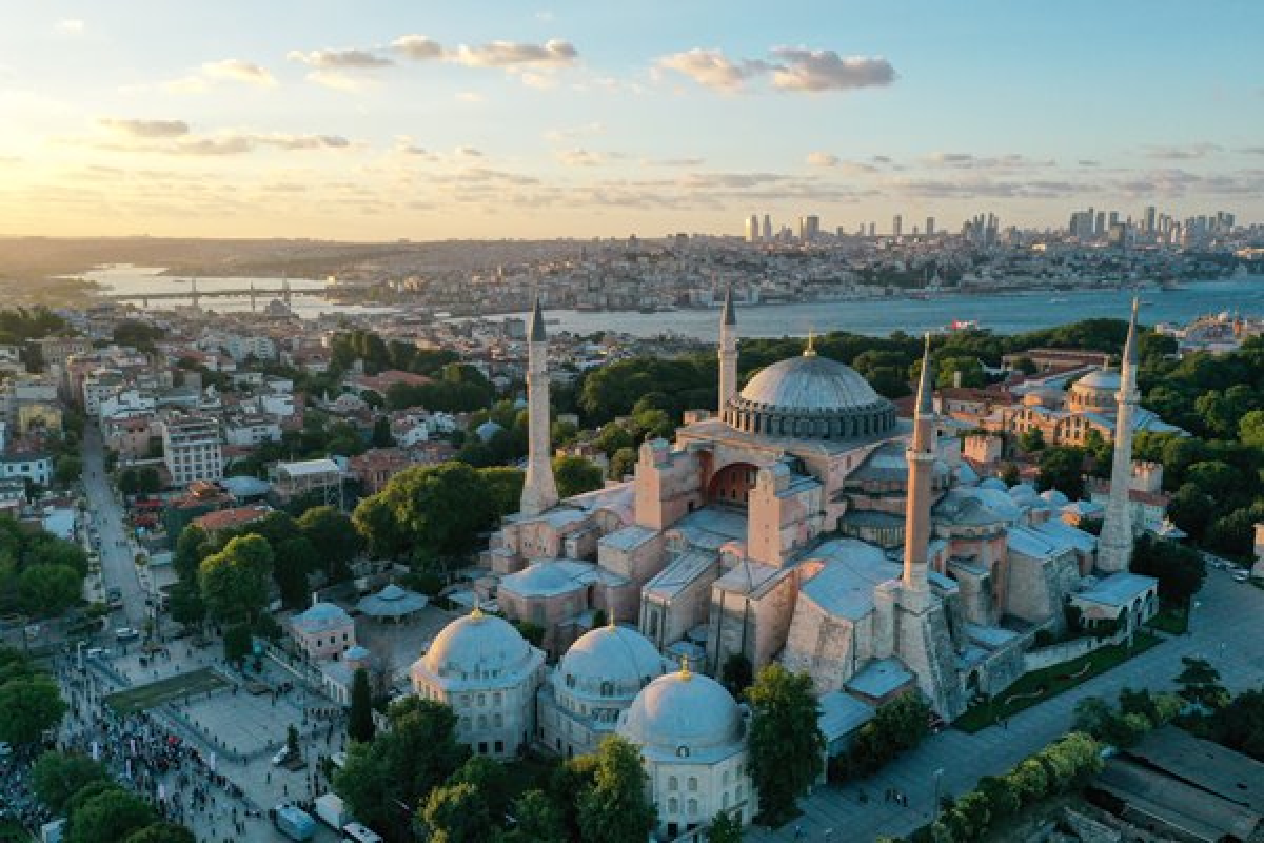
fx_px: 983
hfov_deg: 65.5
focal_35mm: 28
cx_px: 632
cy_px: 422
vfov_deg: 46.4
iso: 200
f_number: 6.3
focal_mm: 10.26
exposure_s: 1/240
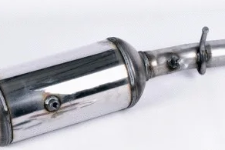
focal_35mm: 169
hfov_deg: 12.1
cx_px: 74
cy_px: 107
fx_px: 1057
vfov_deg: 8.1
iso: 200
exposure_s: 1/60
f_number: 16
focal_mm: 55
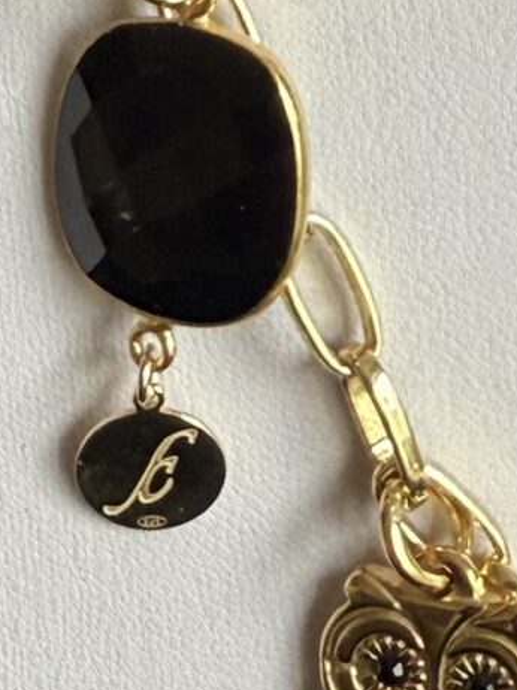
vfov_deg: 14.0
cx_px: 659
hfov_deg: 10.9
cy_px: -293
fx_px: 2651
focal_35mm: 133
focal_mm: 2.22
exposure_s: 1/99
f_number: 2.2
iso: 80
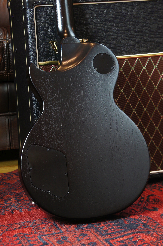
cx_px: 82
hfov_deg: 15.2
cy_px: 123
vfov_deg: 22.6
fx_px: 613
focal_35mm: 90
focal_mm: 60
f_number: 8
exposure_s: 1/5
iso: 400
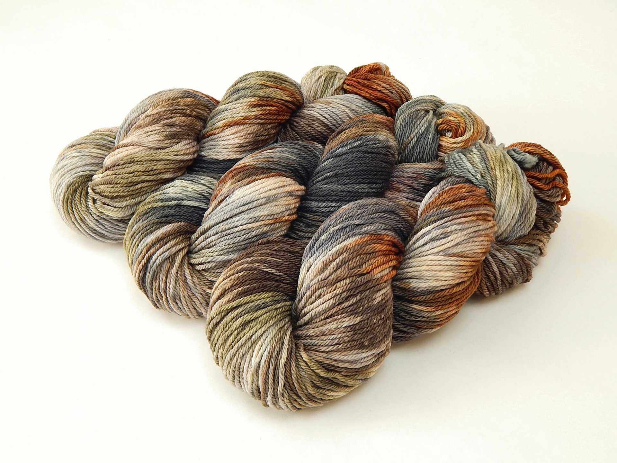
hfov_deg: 43.9
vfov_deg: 33.6
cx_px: 308
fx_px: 766
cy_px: 232
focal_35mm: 43
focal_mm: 7.7
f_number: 3.6
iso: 125
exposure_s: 1/30
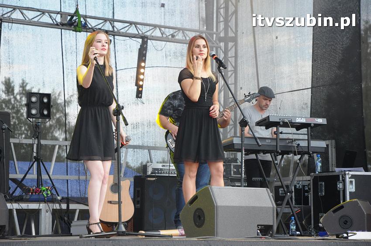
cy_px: 123
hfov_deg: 19.5
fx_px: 1081
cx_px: 186
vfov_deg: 13.0
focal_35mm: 105
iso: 1250
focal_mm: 70
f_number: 5.6
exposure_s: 1/500
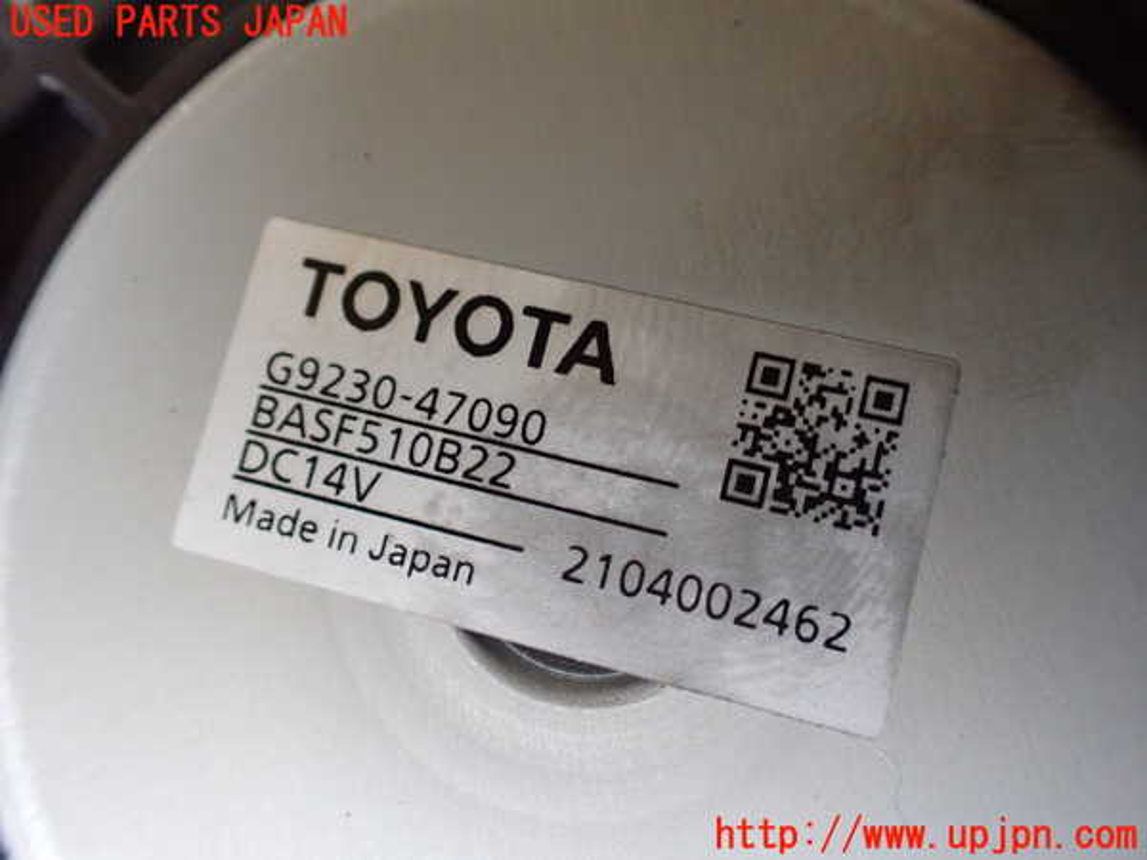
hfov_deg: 60.0
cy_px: 430
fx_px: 994
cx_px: 574
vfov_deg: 46.8
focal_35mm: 30
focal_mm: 5.4
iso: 800
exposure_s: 1/125
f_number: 2.3
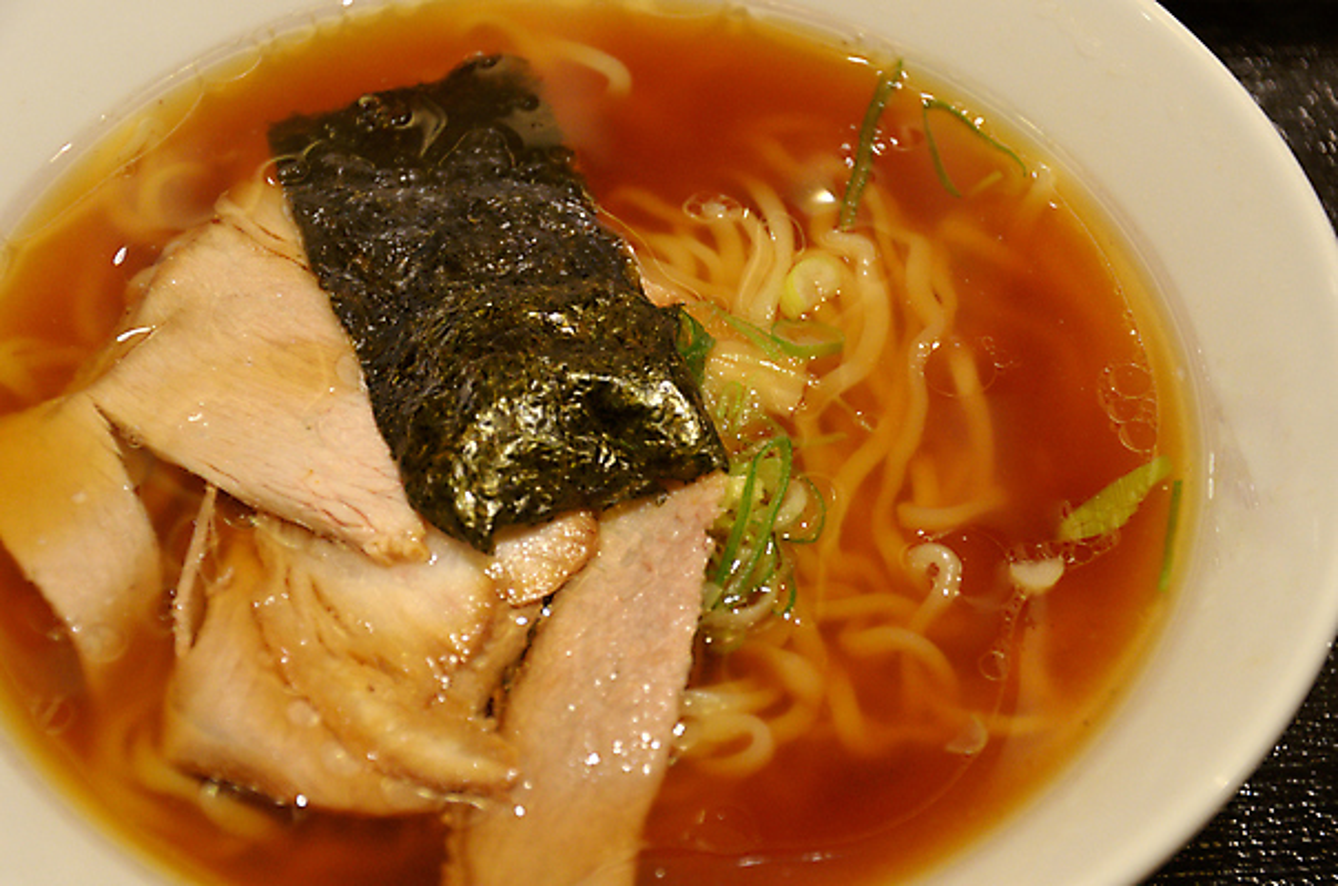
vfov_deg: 18.8
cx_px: 669
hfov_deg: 28.1
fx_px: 2670
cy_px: 443
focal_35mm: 72
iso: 800
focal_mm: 48
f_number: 4.8
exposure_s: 1/180
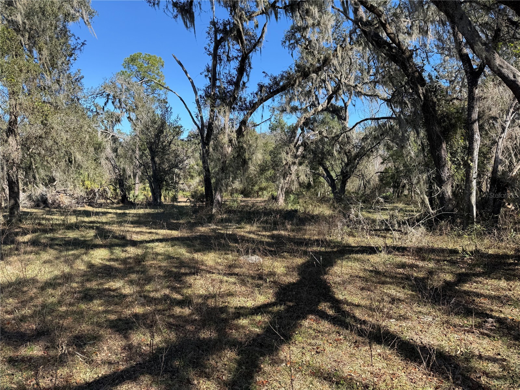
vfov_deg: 56.8
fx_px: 361
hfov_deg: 71.6
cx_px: 260
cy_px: 195
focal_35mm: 24
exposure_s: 1/1553
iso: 80
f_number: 1.78
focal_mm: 6.76
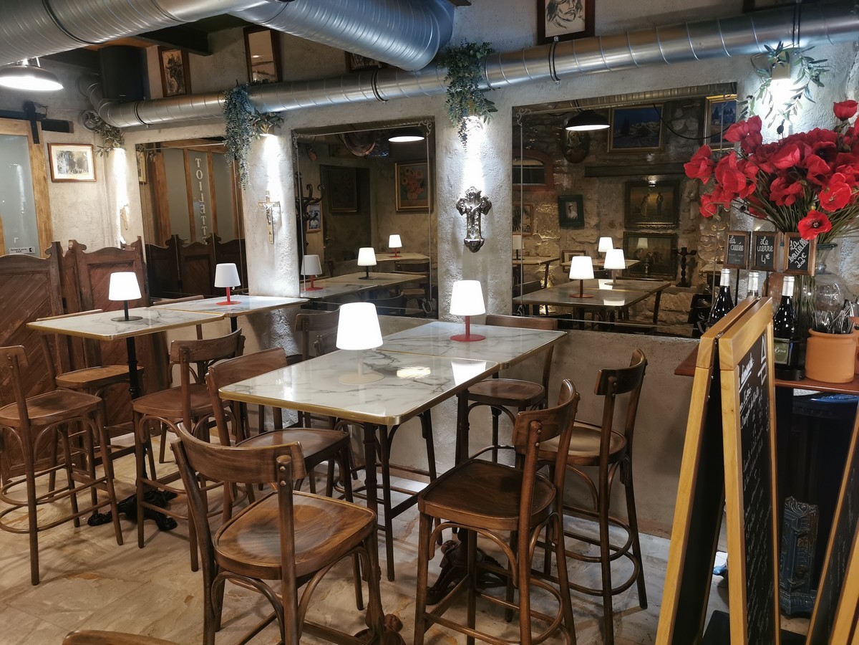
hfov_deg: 65.3
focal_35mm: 27
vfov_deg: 51.4
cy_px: 322
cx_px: 430
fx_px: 670
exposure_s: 1/50
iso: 200
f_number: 1.6
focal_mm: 5.56
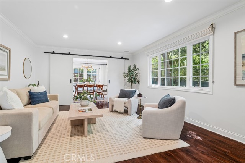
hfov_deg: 90.0
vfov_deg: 67.4
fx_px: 123
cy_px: 82
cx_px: 122
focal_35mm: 18
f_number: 8
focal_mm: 18
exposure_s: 1/4
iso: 250
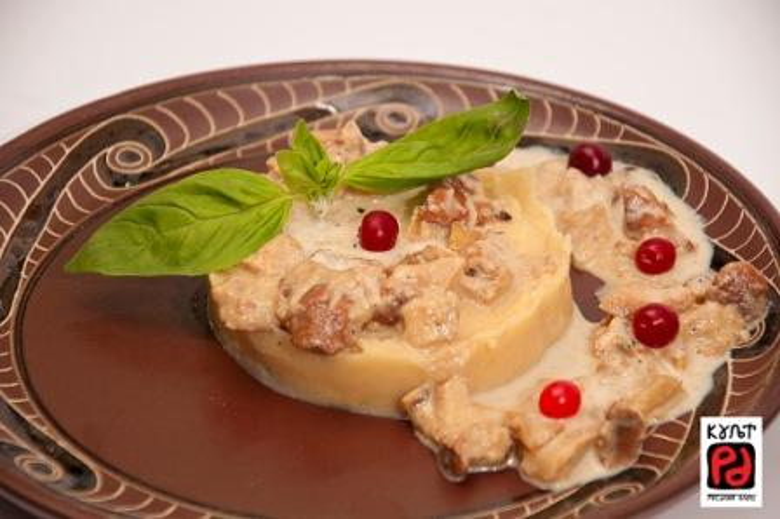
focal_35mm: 158
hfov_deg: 13.0
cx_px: 390
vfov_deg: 8.7
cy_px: 260
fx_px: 3410
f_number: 5.6
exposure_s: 1/80
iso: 200
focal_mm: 105
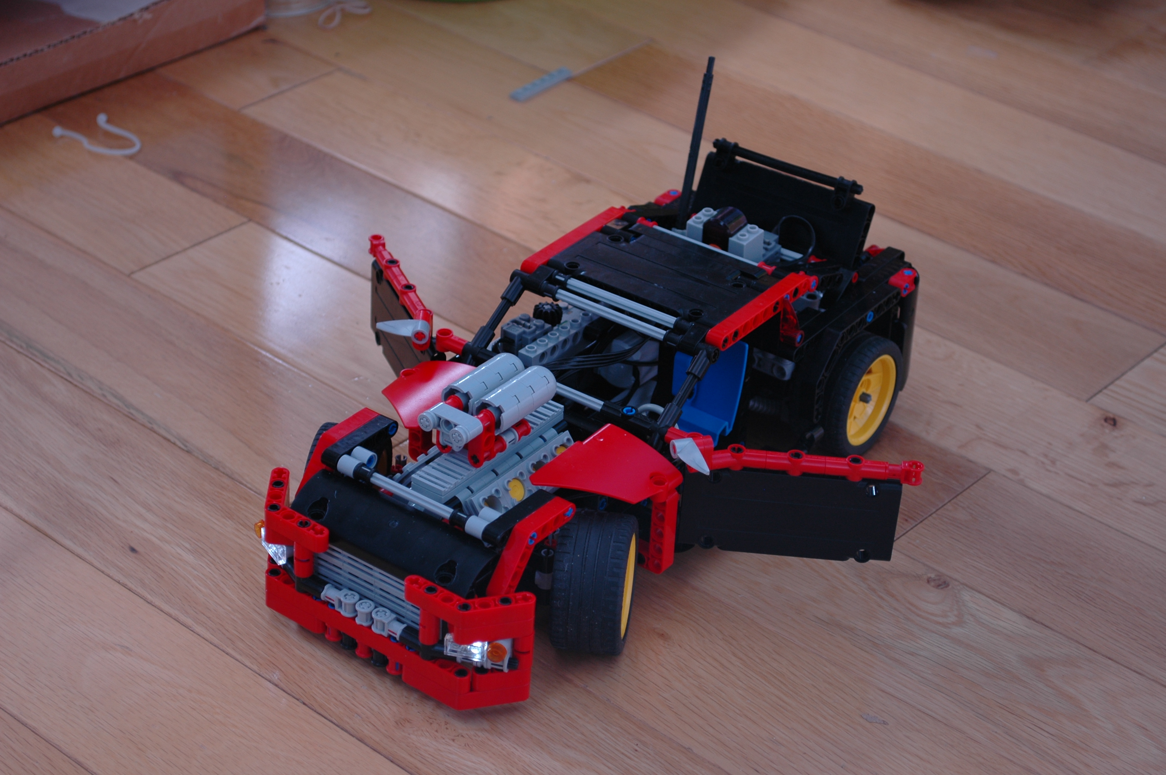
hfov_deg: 27.0
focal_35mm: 75
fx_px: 2427
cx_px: 583
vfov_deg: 18.1
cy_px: 388
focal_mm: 50
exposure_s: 1/5
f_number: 5.6
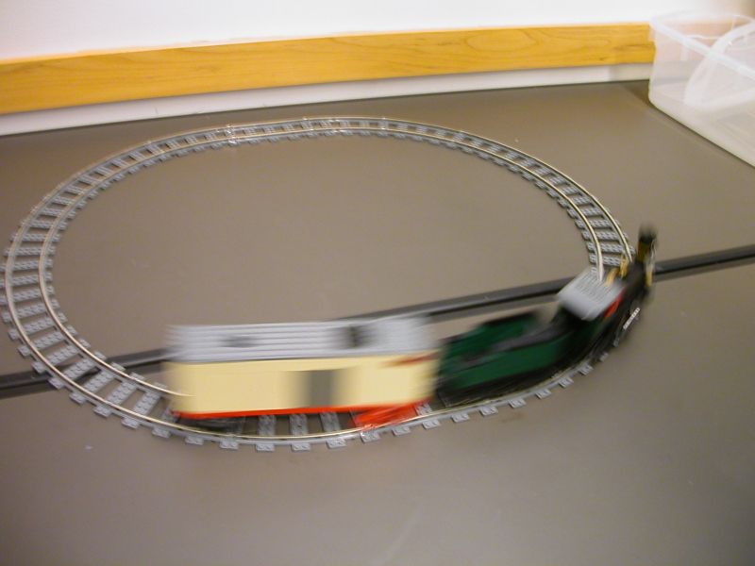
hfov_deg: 50.1
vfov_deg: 38.7
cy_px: 283
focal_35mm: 37
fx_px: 807
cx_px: 378
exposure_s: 1/6.7
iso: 100
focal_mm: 5.6
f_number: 2.7
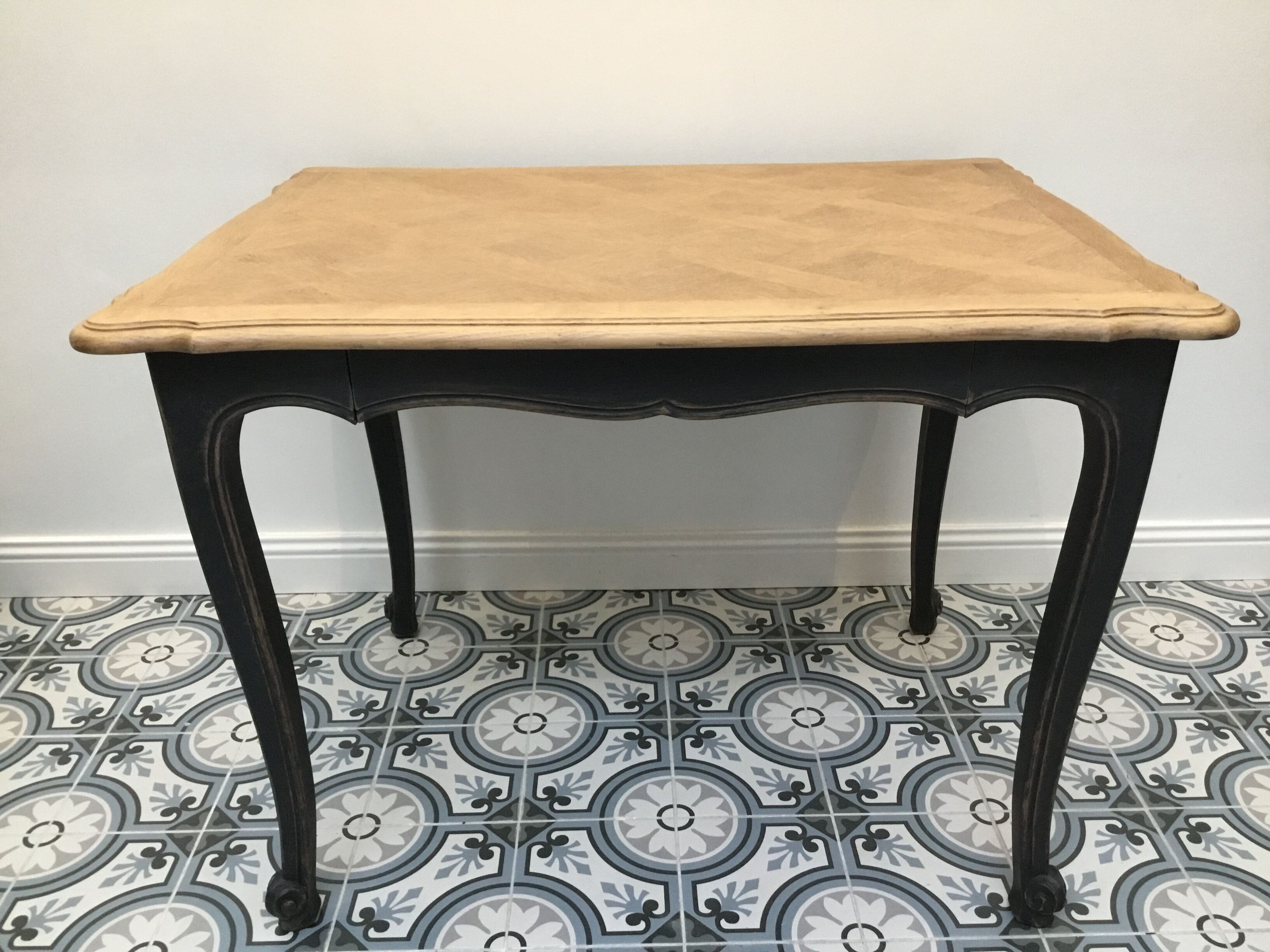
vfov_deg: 45.4
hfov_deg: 58.4
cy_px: 476
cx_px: 635
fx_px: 1137
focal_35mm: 31
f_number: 2.4
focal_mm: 3.3
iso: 160
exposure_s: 1/33
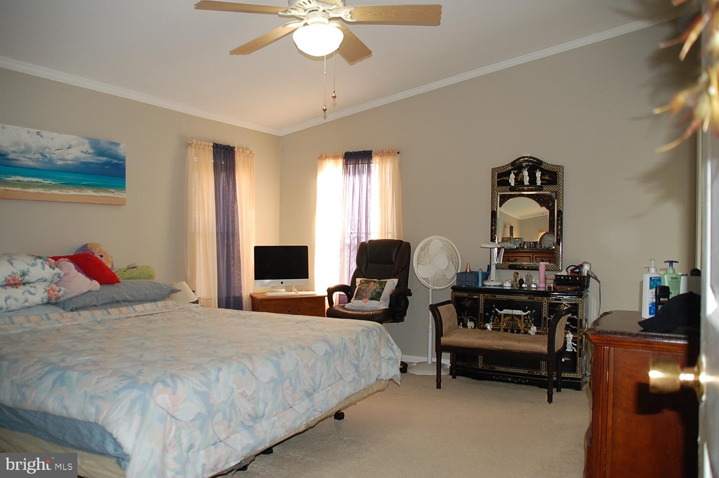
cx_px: 360
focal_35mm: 30
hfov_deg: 62.0
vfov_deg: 43.5
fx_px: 599
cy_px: 239
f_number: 3.8
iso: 400
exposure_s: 1/60
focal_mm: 20
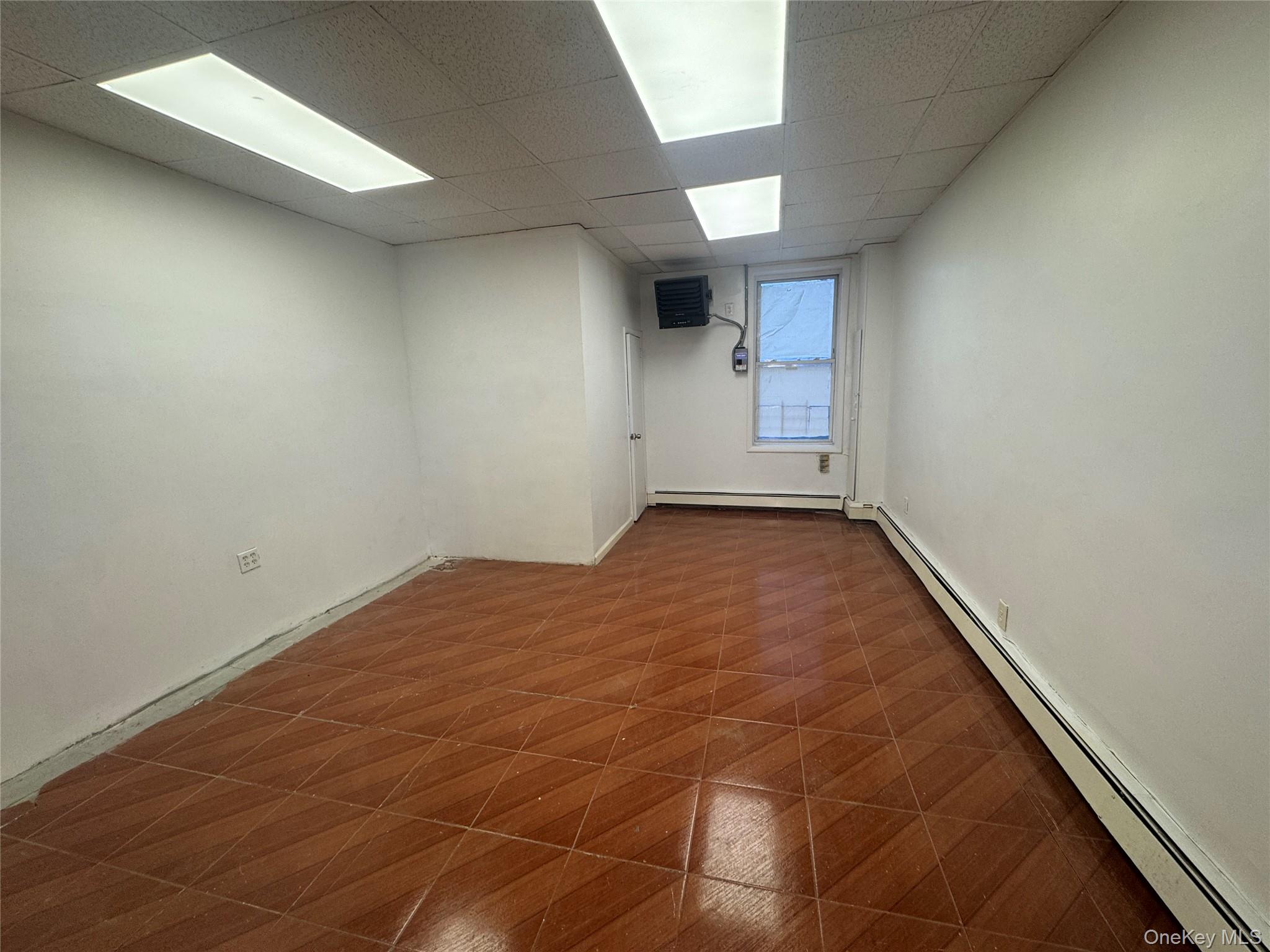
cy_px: 476
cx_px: 635
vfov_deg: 85.7
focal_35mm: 14
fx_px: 514
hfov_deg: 102.1
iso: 125
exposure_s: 1/120
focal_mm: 2.22
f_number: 2.2
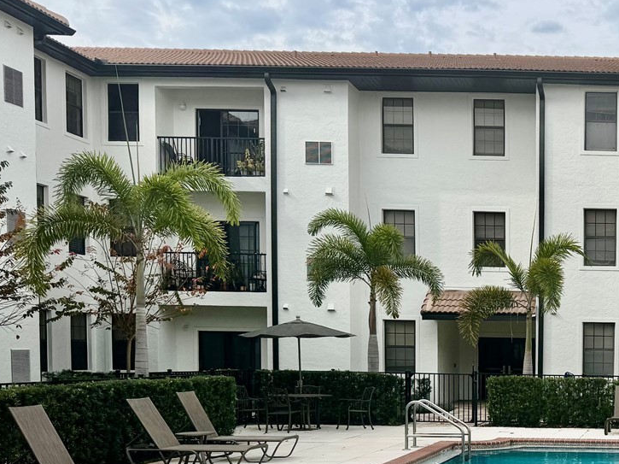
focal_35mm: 53
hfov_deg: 32.6
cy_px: 414
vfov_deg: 26.6
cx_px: 650
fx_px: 947
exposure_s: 1/4310
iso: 80
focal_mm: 6.76
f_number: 1.78
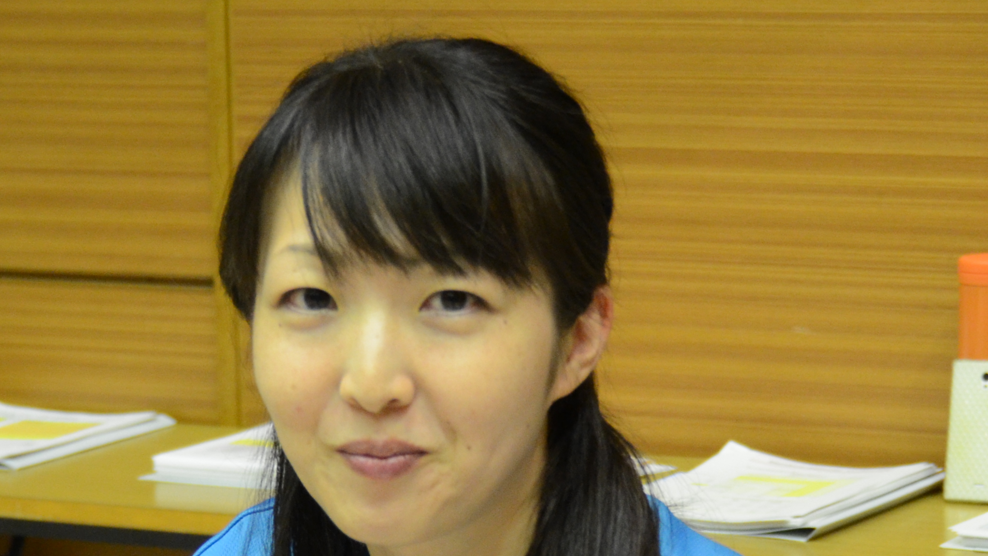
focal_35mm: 135
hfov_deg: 15.9
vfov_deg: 8.9
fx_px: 3537
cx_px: 470
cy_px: 603
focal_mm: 38
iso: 1250
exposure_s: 1/50
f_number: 4.2
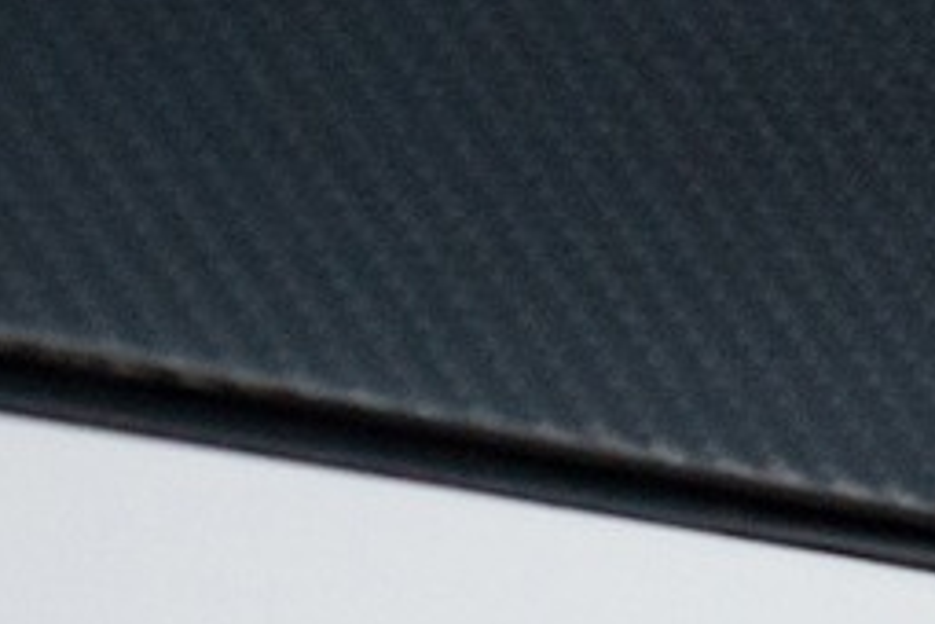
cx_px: 1562
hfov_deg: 3.1
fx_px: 17322
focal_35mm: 667
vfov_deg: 2.1
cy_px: 554
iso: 1600
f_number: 4
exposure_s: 1/1600
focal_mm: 105
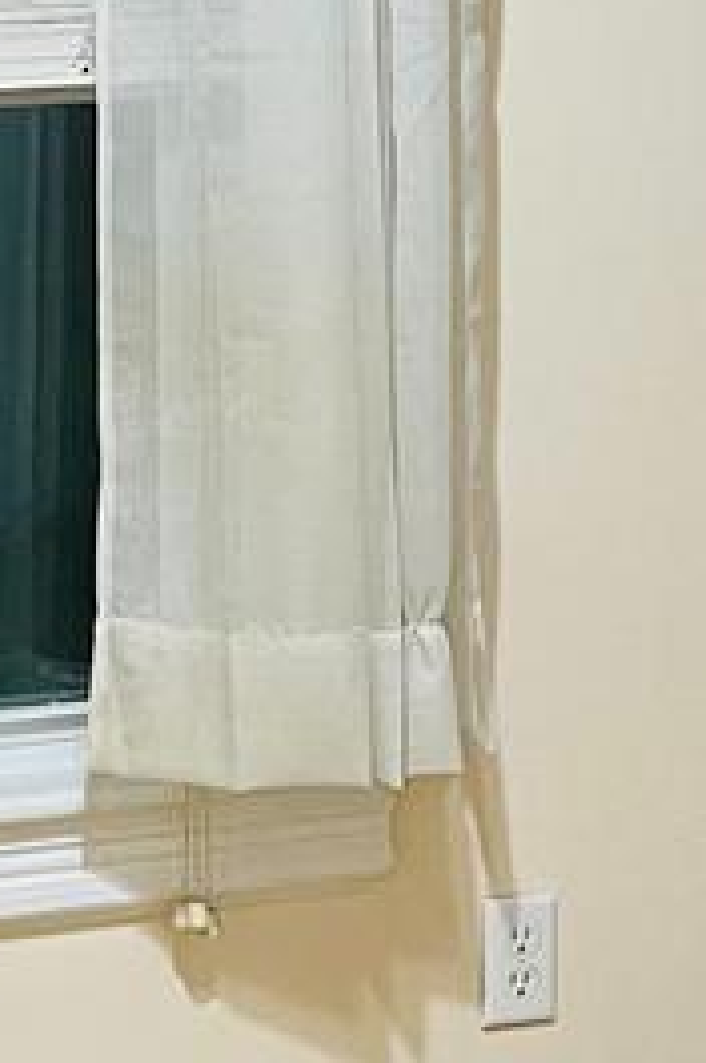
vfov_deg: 13.1
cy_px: 489
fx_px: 4630
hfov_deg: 8.7
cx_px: 257
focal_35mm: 157
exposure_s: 1/60
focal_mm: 5.1
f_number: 1.6
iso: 200
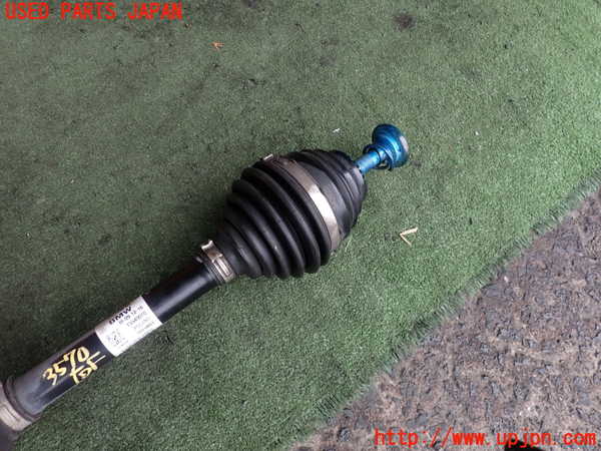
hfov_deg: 69.4
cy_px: 226
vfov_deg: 54.9
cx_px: 300
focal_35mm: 25
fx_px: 434
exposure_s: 1/100
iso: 100
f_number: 2.8
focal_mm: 4.5
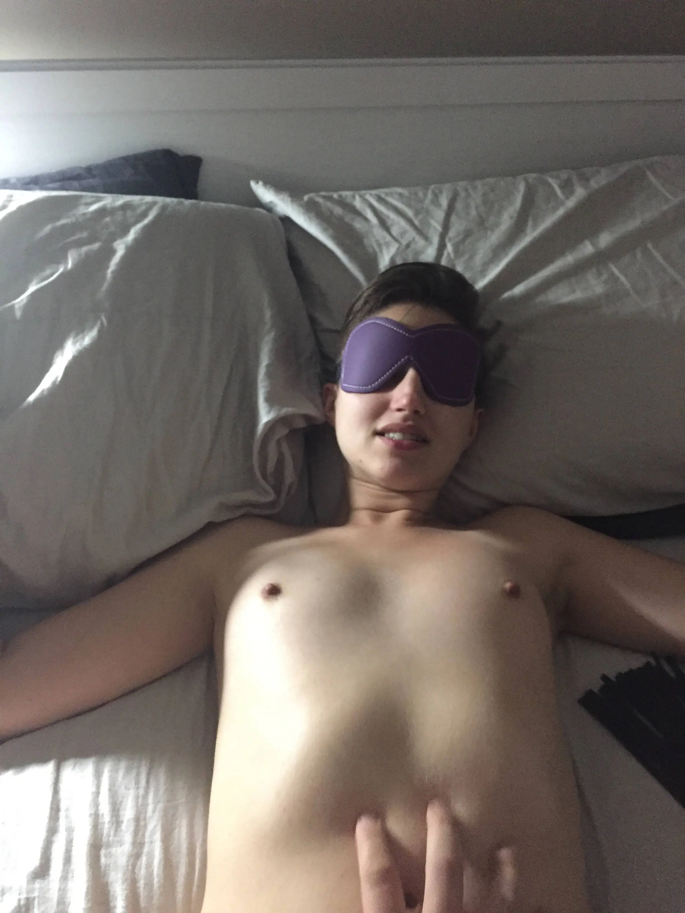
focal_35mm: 29
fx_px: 765
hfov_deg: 48.2
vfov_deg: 61.7
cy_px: 456
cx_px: 342
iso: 400
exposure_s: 1/15
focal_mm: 4.15
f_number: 2.2
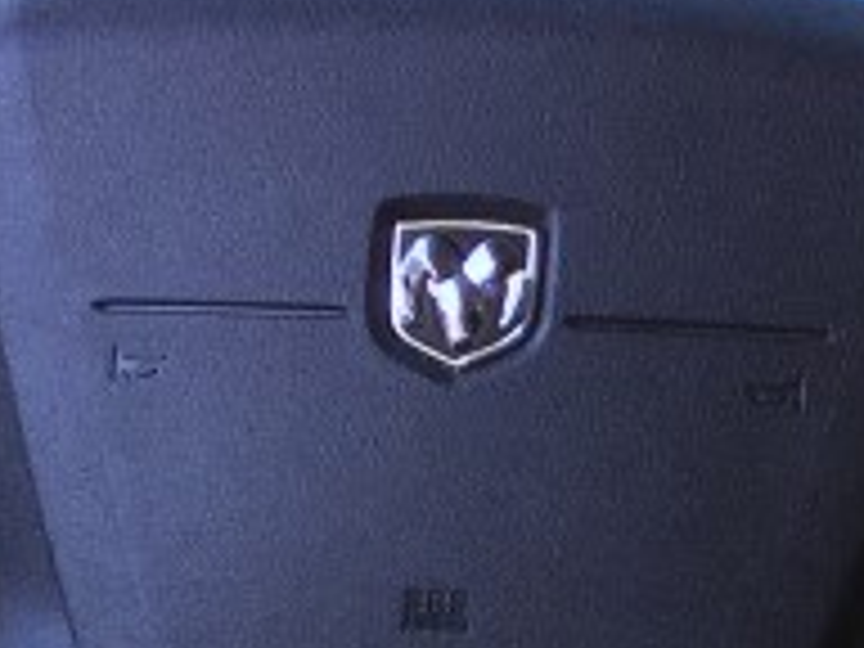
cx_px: 1863
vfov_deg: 9.6
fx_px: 3869
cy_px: 468
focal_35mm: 155
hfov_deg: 11.2
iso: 40
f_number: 2.2
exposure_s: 1/60
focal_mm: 4.15
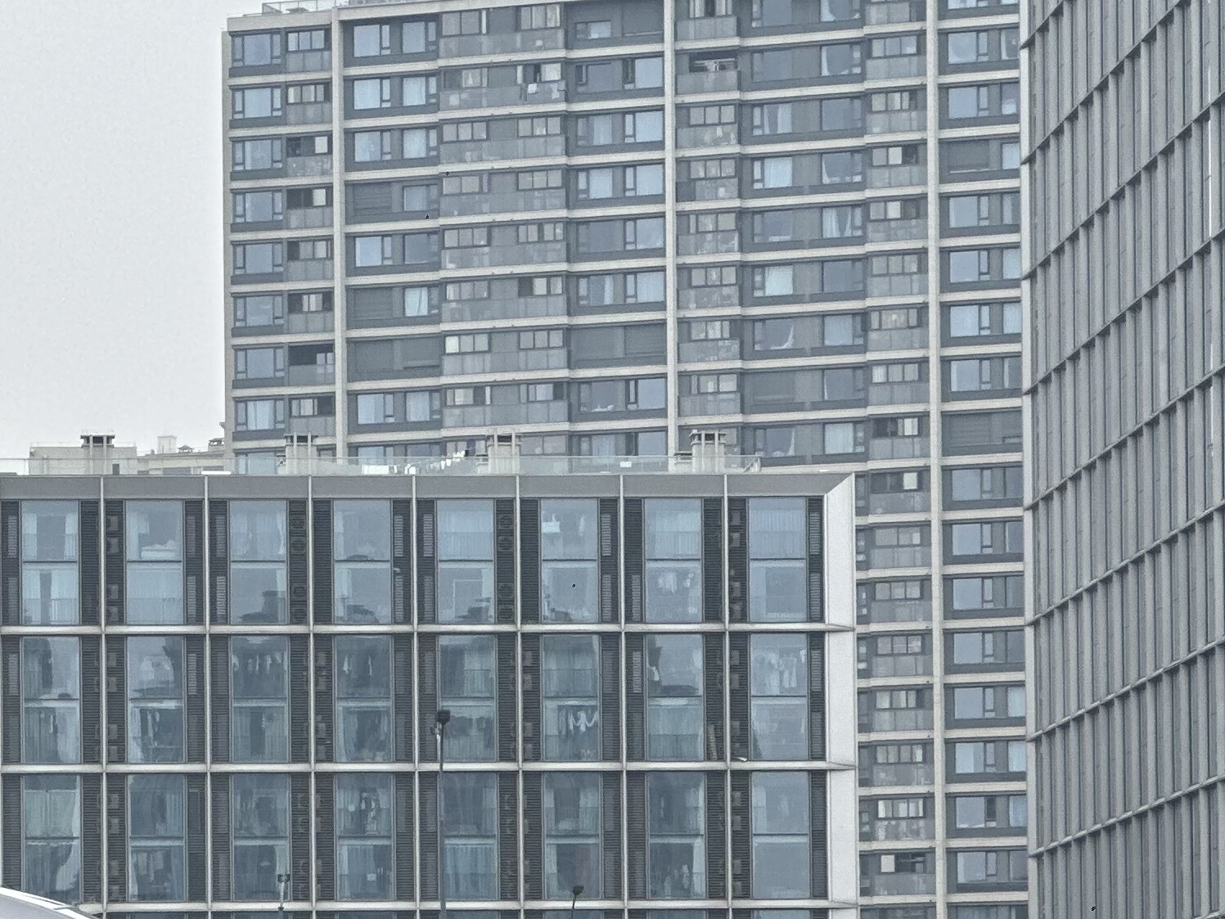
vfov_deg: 7.7
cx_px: -117
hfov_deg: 10.1
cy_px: 876
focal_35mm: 193
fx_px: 6830
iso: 32
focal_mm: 9
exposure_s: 1/123
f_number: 2.8
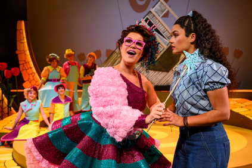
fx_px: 287
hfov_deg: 47.4
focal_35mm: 41
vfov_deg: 32.6
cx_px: 126
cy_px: 84
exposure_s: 1/320
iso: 3200
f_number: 5
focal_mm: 41
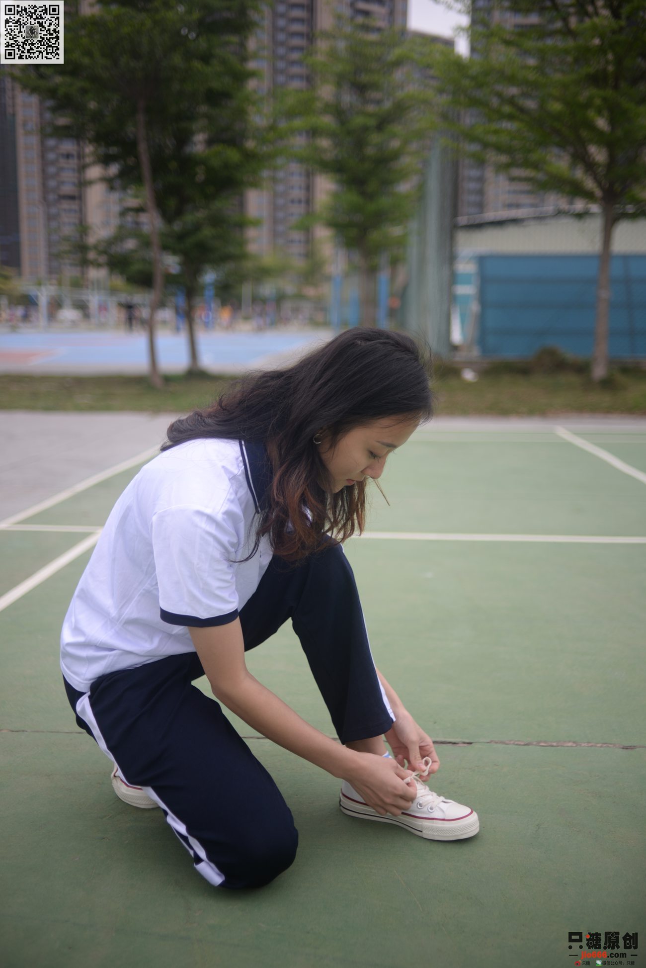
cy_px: 484
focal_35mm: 35
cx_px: 323
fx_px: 941
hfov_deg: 37.9
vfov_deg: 54.4
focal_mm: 35
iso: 125
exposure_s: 1/500
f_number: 2
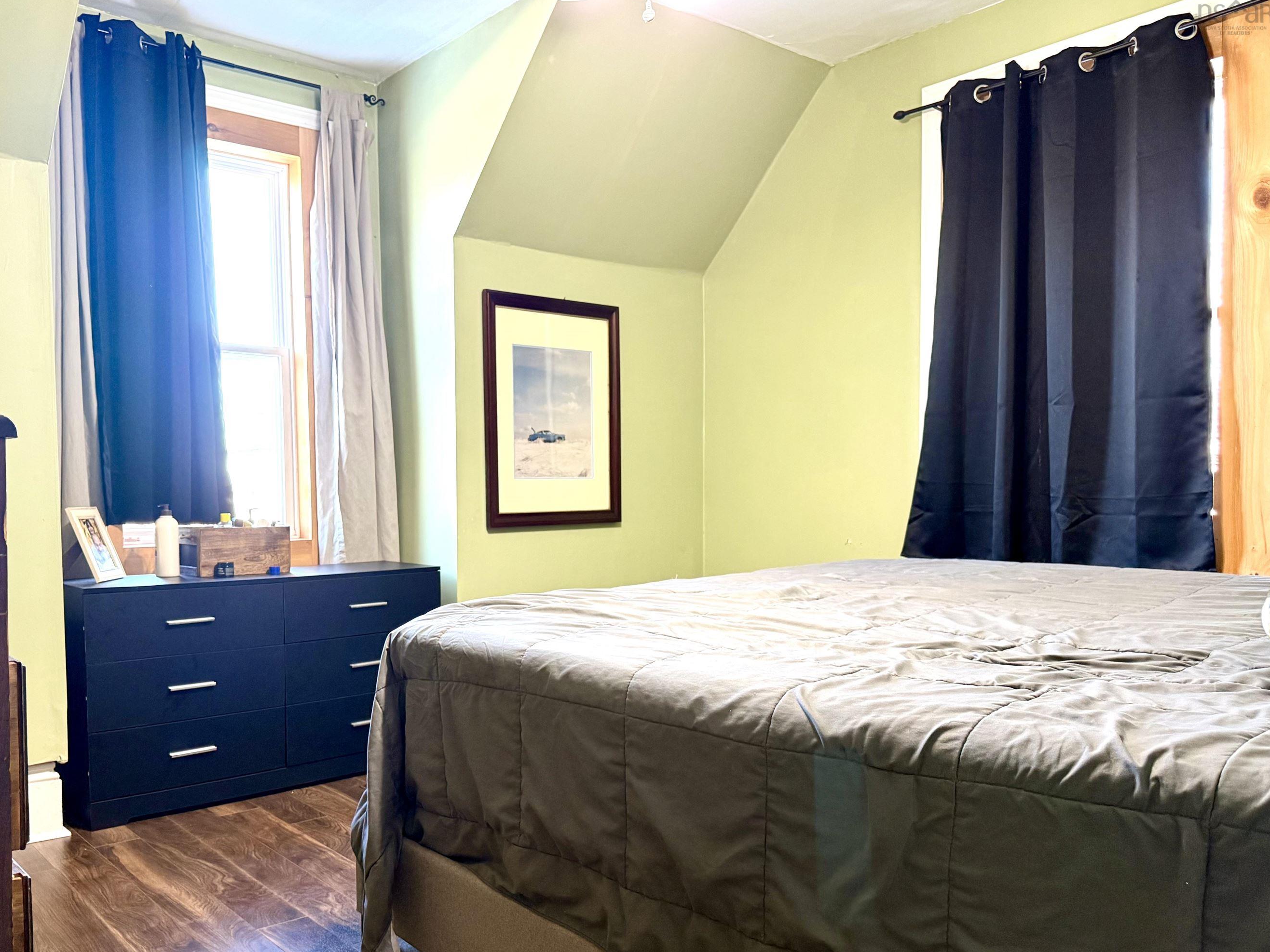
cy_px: 543
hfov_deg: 63.1
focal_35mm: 28
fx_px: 1027
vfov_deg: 49.6
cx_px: 539
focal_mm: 6.76
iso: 400
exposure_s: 1/60
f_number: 1.78
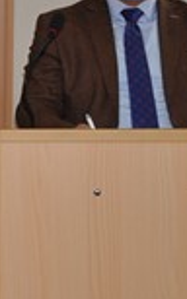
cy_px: -50
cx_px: -210
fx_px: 1160
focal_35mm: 142
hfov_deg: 8.6
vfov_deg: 14.3
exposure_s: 1/60
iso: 200
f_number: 3.8
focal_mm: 22
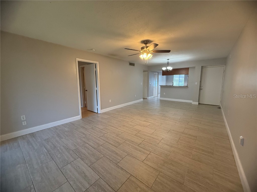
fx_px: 104
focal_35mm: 14
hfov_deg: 102.1
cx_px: 128
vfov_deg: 85.7
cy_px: 96
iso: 400
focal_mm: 2.22
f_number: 2.2
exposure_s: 1/120
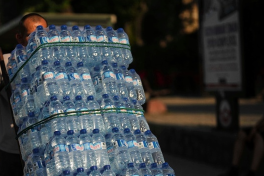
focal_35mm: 97
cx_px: 88
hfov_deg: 21.0
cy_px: 160
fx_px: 711
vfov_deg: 14.0
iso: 100
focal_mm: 50
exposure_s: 1/25600
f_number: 1.2
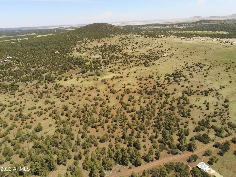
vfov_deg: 58.9
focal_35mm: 23
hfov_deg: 73.9
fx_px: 157
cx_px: 118
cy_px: 88
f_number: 2.4
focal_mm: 4
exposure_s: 1/1923
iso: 147
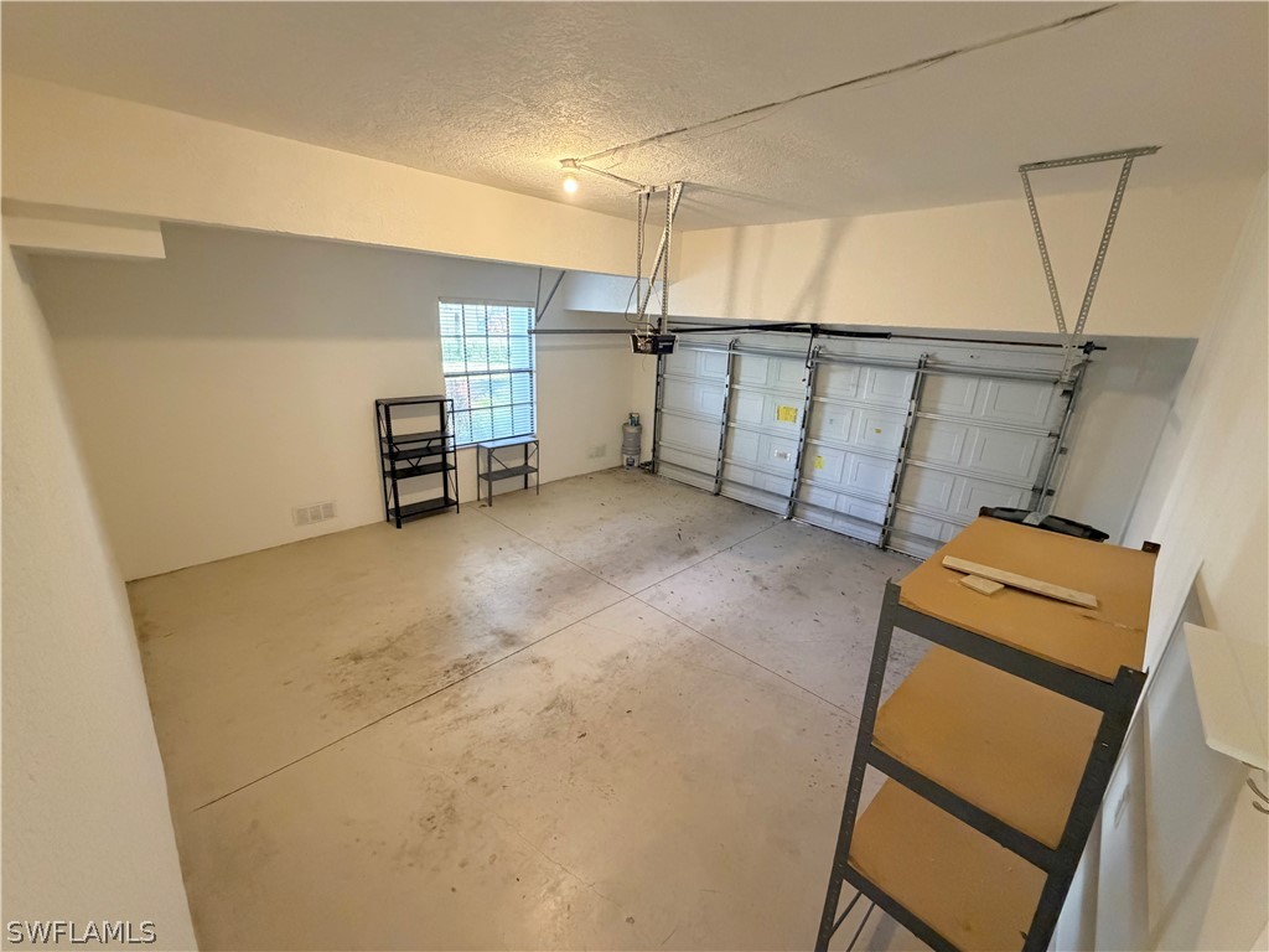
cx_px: 634
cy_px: 476
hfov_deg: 102.1
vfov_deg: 85.7
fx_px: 513
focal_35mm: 14
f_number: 2.2
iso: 1000
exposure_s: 1/60
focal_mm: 2.22
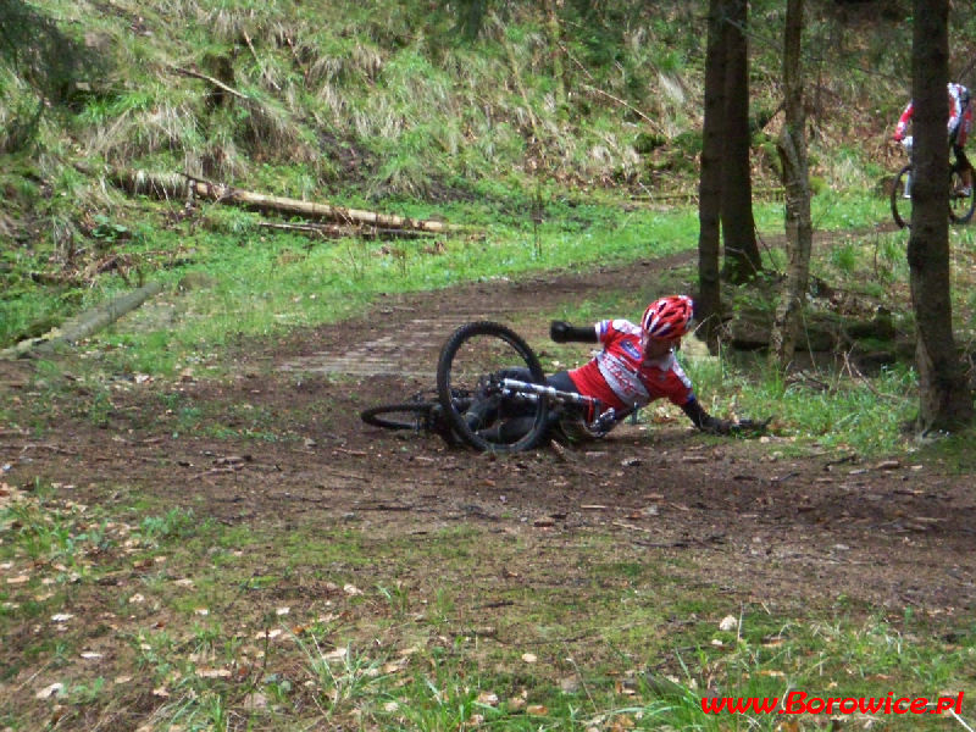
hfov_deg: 16.8
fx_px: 3299
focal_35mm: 117
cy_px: 366
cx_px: 488
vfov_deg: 12.7
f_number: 4.4
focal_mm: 19.2
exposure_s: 1/200
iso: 400
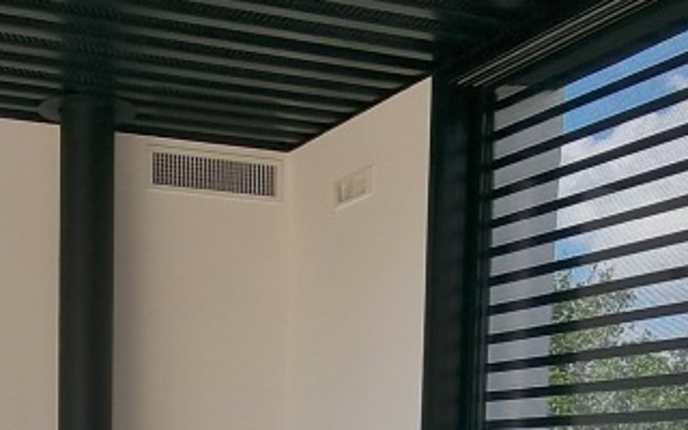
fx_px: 1050
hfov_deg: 34.7
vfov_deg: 21.0
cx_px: 101
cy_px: 564
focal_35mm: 56
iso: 50
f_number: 2.2
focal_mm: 2.2
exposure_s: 1/530
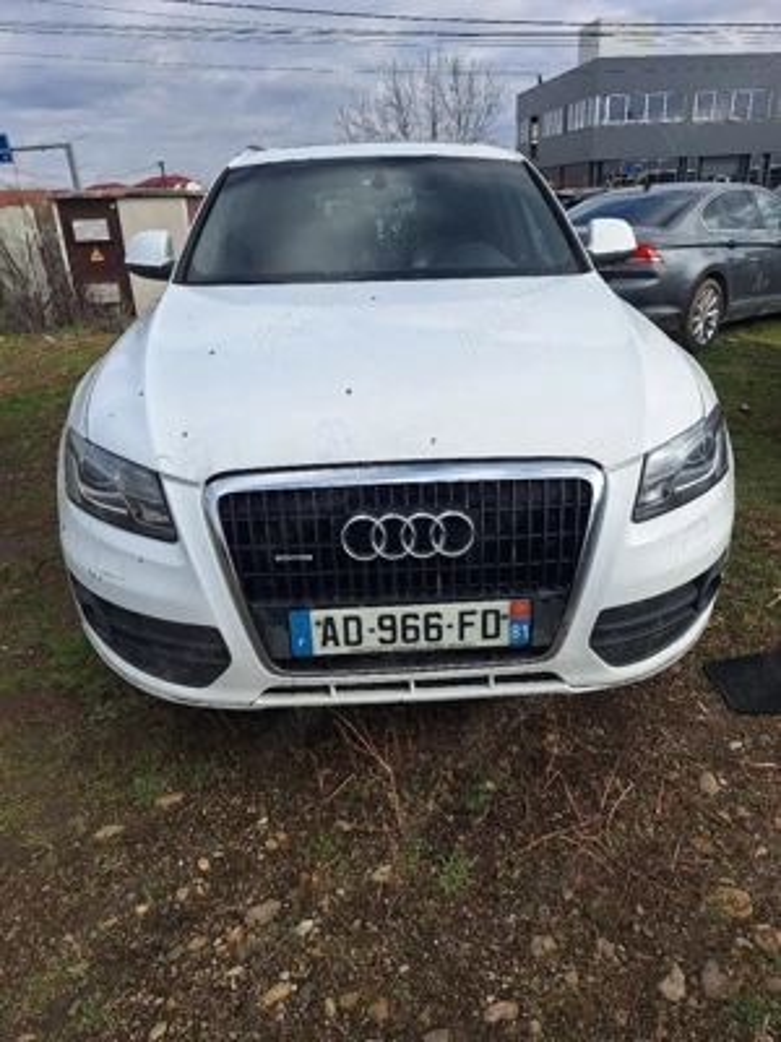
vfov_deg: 73.9
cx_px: 390
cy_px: 521
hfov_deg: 58.9
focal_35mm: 23
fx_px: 692
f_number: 1.8
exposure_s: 1/2500
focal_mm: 5.54
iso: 40
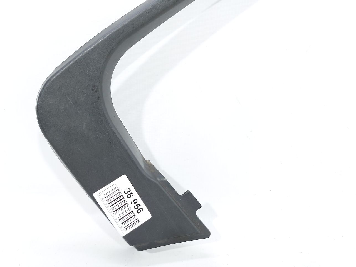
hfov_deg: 67.3
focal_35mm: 26
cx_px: 183
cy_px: 136
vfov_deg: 53.1
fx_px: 267
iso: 125
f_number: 1.8
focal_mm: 5.23
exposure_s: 1/50
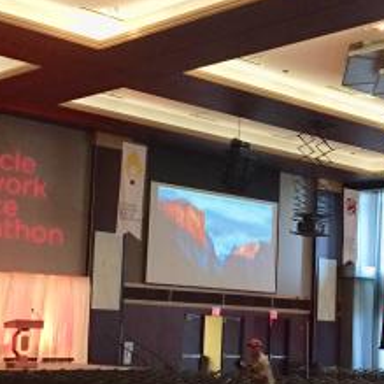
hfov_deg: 22.8
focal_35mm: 75
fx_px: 941
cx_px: 296
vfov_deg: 23.0
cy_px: 238
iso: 200
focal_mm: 4.15
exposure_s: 1/30
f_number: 2.2
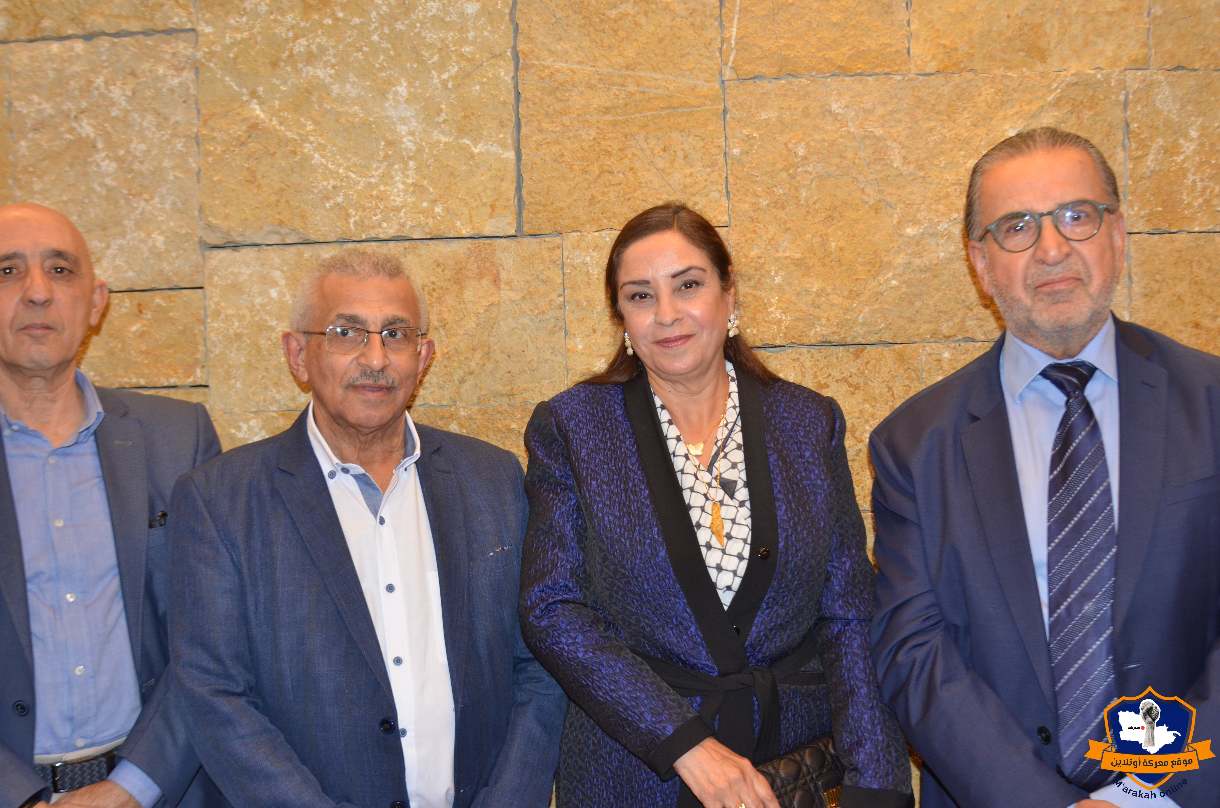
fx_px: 1217
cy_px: 404
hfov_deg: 53.2
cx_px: 610
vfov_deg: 36.7
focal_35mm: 36
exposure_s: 1/60
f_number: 4
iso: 800
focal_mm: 24
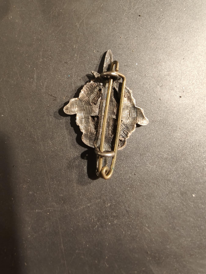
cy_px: 137
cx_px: 103
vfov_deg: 73.9
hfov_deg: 58.9
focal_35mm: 23
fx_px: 182
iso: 500
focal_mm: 2.32
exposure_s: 1/50
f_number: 2
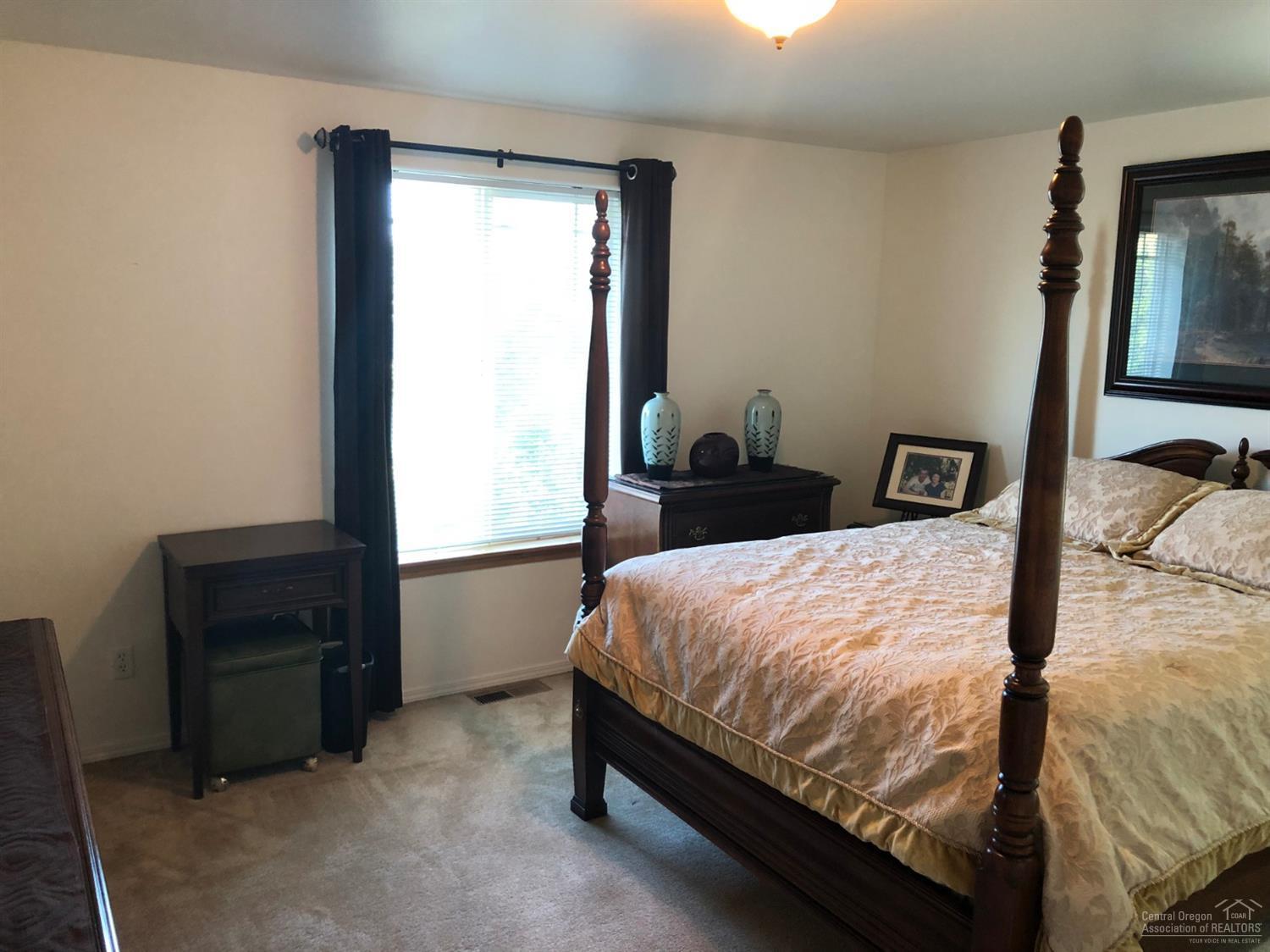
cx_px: 635
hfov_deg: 63.5
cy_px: 476
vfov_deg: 49.7
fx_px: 1027
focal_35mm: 28
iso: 50
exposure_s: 1/15
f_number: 1.8
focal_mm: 3.99
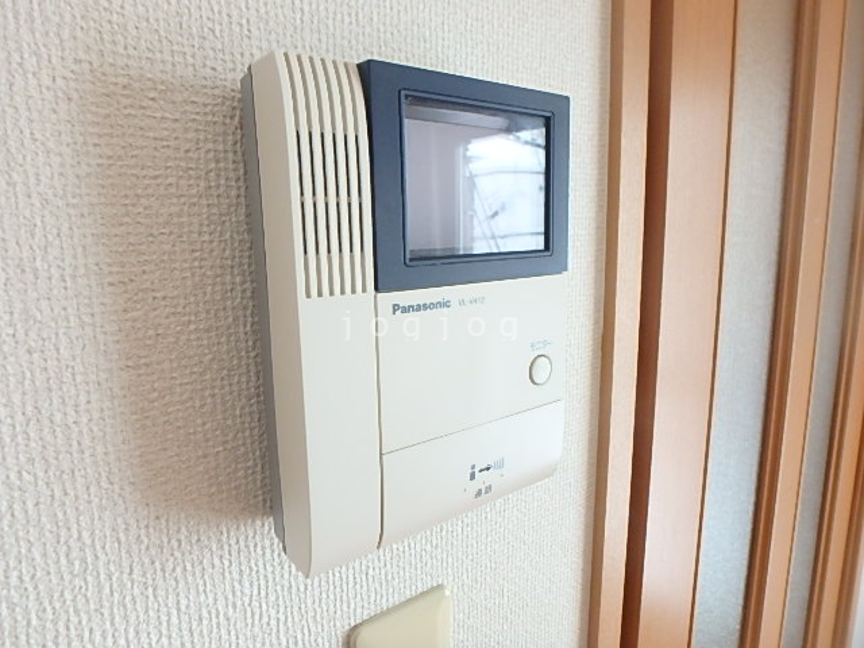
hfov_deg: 79.0
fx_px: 524
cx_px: 432
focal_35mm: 21
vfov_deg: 63.4
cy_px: 324
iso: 320
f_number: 3.5
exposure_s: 1/30
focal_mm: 3.7
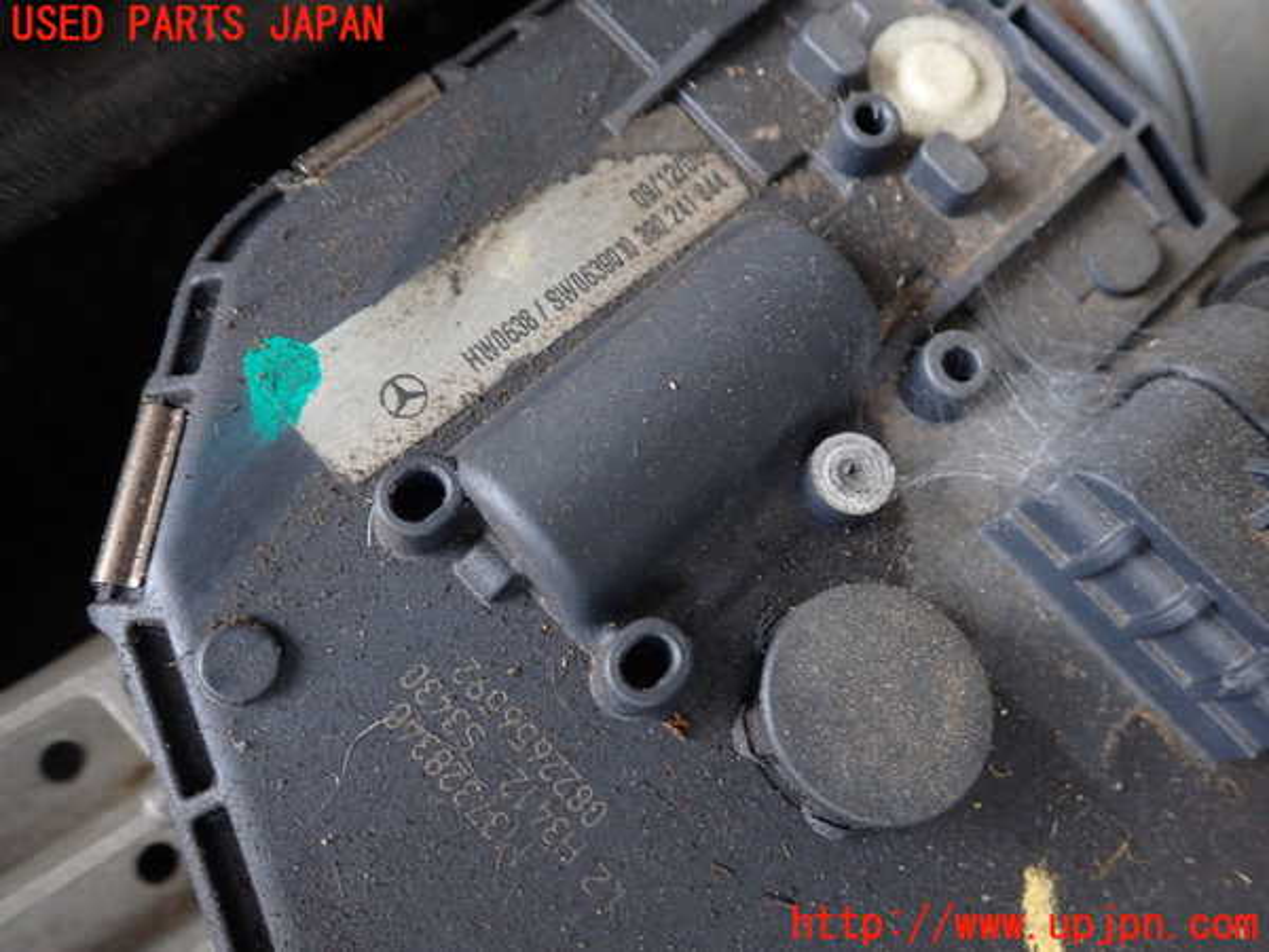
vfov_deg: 46.8
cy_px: 476
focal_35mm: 30
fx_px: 1100
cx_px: 634
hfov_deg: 60.0
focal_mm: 5.4
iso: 200
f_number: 2.3
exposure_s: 1/50
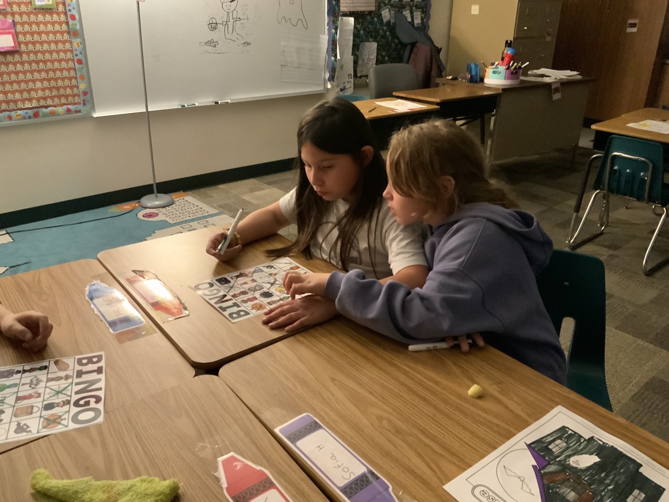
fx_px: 560
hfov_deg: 61.7
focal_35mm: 29
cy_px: 251
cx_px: 334
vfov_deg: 48.2
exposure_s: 1/24
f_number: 1.8
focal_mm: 3
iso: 500
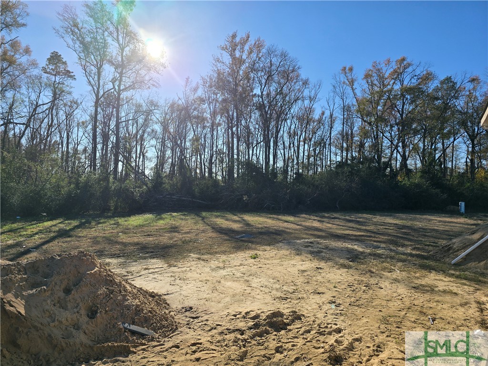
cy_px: 183
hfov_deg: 73.9
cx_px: 244
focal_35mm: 23
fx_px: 324
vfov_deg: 58.9
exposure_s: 1/1096
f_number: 1.7
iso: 12
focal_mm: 6.3
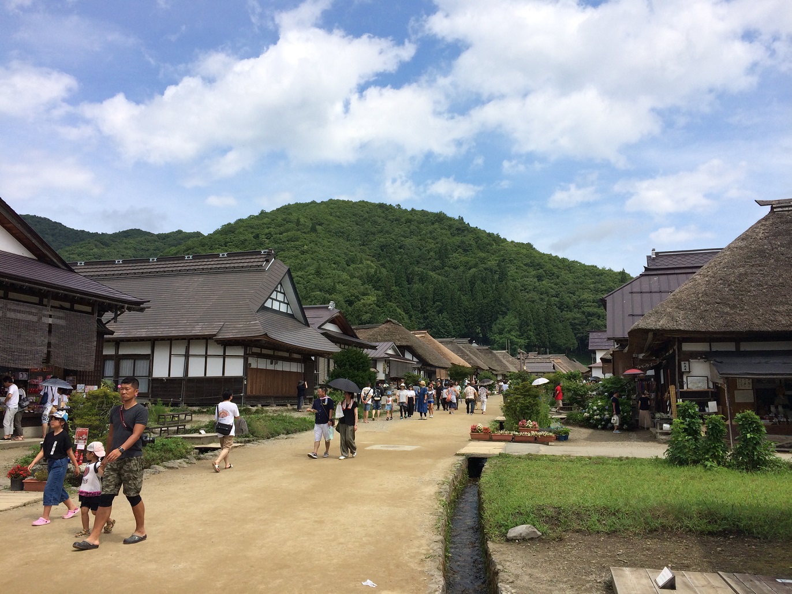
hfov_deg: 60.0
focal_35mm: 30
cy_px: 297
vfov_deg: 46.8
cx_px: 396
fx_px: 686
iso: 40
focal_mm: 4.12
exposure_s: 1/2053
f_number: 2.2
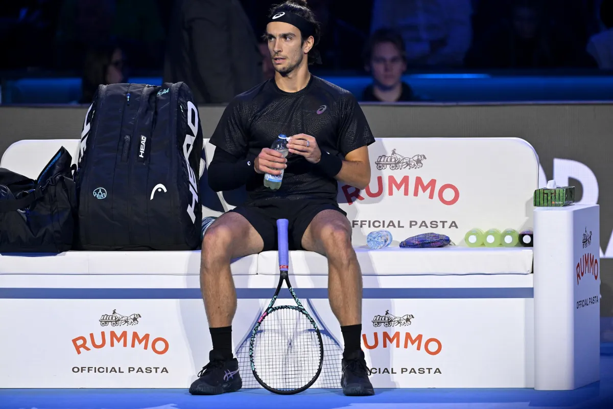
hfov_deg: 5.2
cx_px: 306
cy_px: 204
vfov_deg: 3.4
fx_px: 6811
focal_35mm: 400
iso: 2500
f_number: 4
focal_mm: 400
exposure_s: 1/1250
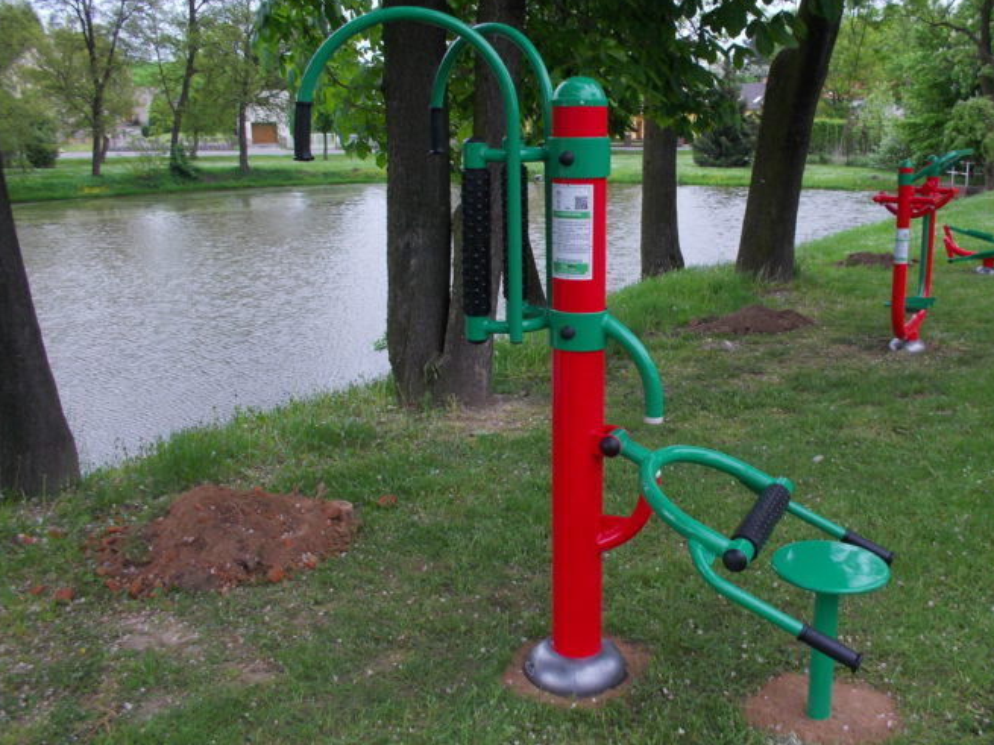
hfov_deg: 53.9
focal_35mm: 34
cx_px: 546
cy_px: 344
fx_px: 976
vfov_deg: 41.8
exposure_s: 1/100
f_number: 3.3
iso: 80
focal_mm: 4.1
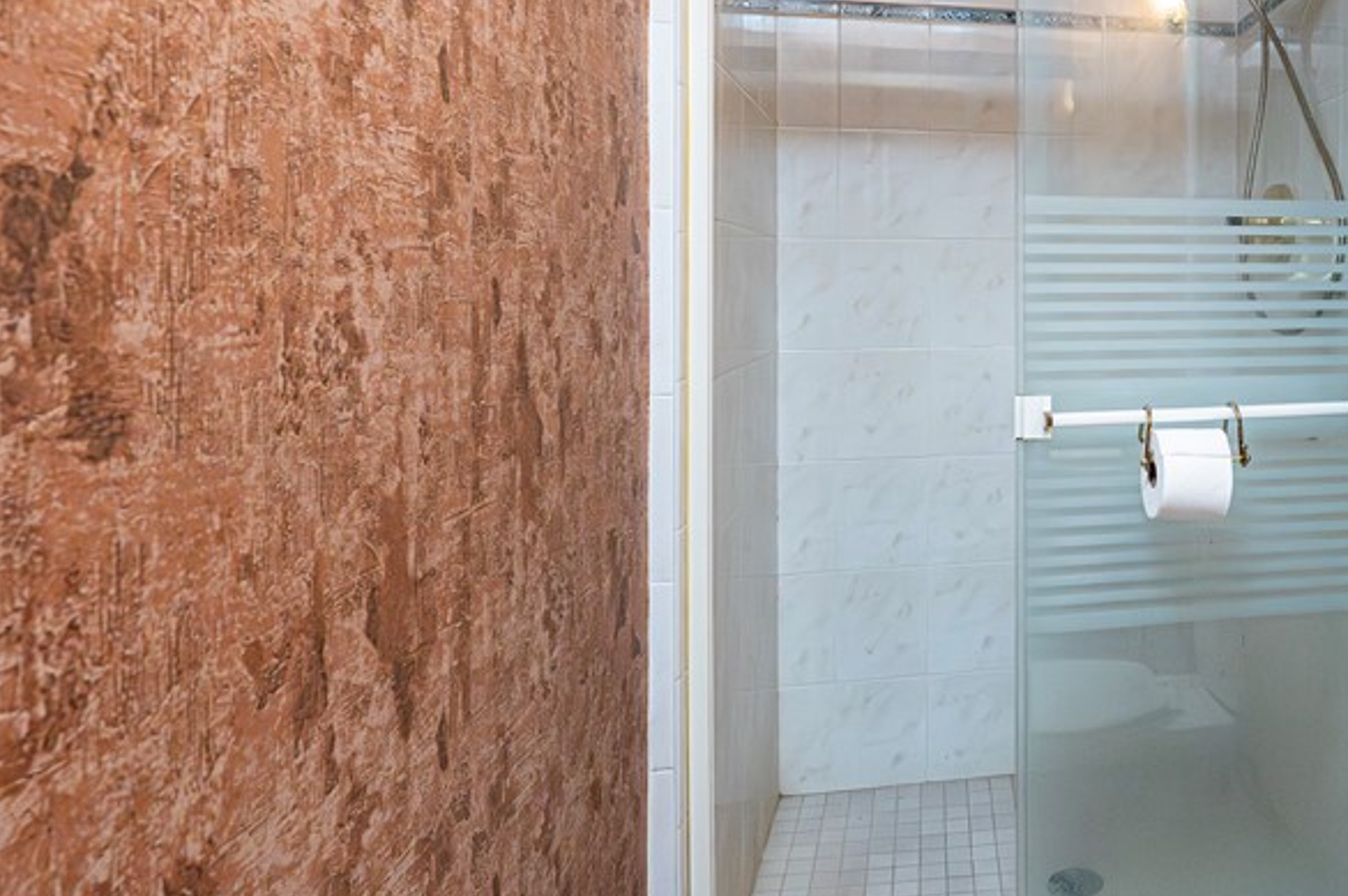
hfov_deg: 59.2
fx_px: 973
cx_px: 1211
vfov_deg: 48.7
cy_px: 307
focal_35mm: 26
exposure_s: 1/200
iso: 5000
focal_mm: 14
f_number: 8
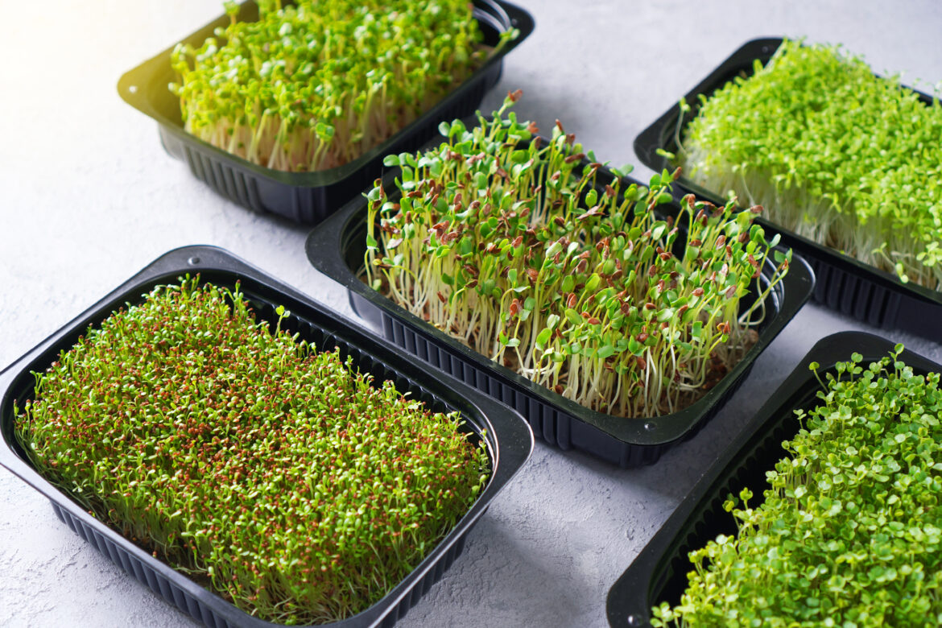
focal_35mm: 52
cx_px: 471
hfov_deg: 37.9
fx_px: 1374
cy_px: 314
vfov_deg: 25.8
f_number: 4
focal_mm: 35
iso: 100
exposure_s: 1/160
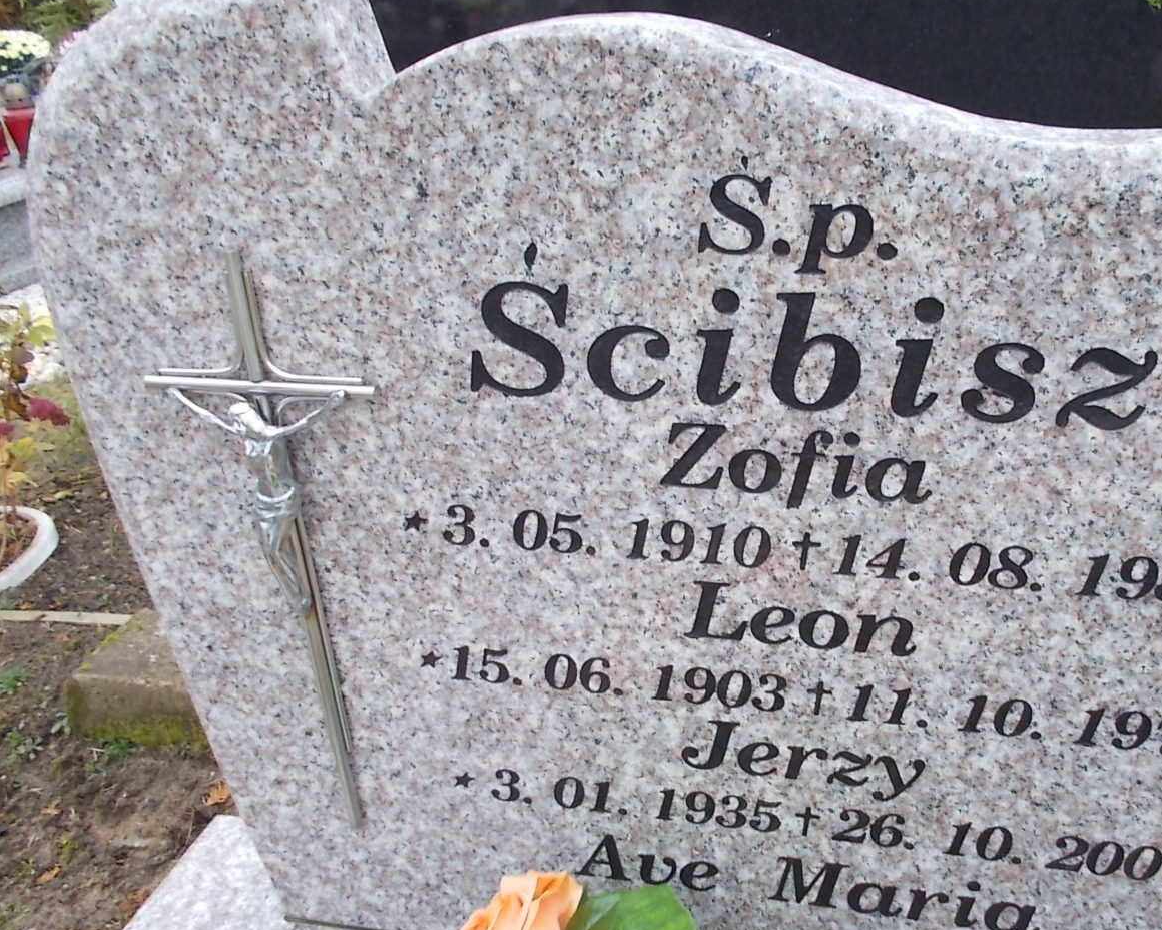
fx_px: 1204
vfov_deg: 42.2
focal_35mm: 35
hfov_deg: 50.8
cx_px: 752
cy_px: 446
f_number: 3.2
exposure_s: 1/25
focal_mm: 4.6
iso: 100
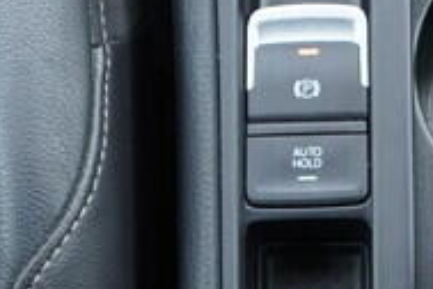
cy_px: -182
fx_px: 2345
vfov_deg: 6.9
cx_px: 449
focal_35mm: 195
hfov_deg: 10.4
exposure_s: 1/40
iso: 320
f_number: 2.8
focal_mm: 24
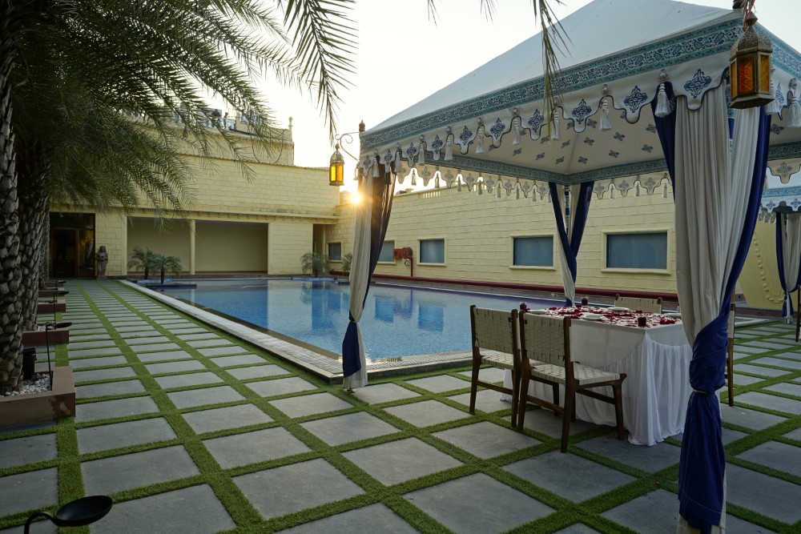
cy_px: 267
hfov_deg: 76.1
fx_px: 512
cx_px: 400
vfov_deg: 55.1
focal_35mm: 23
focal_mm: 23
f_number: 5
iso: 100
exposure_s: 1/60
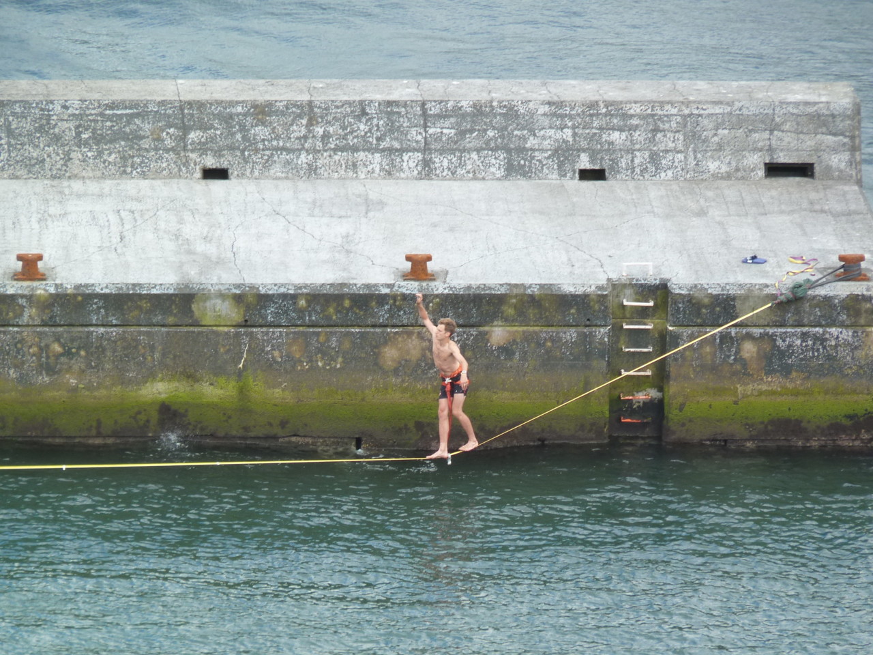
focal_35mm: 302
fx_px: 7616
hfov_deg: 6.6
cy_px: 328
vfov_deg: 4.9
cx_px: 436
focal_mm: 53.7
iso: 125
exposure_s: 1/125
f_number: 4
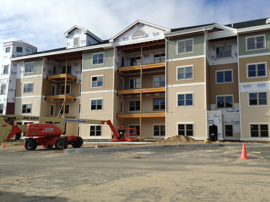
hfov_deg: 55.4
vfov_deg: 42.9
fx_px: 257
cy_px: 101
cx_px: 135
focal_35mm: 33
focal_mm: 4.12
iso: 50
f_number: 2.4
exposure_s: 1/1595
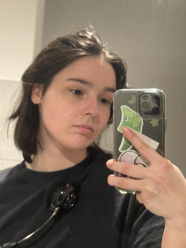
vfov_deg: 30.3
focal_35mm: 64
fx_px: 459
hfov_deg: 22.9
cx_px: 93
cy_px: 124
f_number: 2.2
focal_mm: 7.5
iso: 800
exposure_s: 1/33
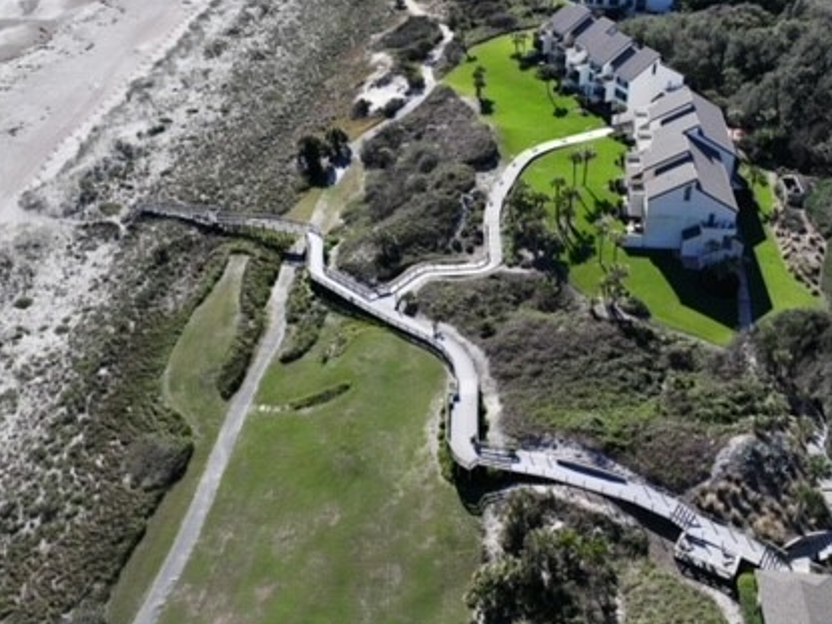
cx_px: 457
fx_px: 889
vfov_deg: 38.4
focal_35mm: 37
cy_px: 233
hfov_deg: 50.1
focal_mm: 12.29
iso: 410
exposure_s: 1/6400
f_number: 2.8
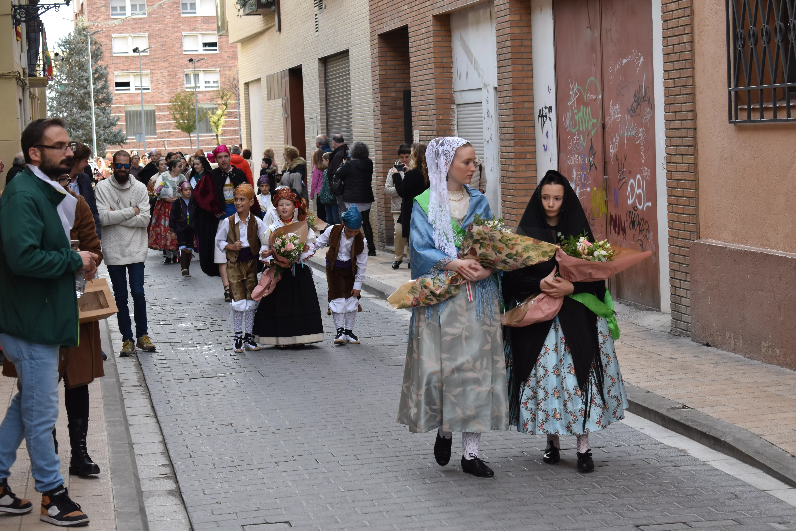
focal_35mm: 82
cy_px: 266
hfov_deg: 24.6
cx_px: 398
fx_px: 1824
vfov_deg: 16.6
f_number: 6.3
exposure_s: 1/160
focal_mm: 55
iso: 400
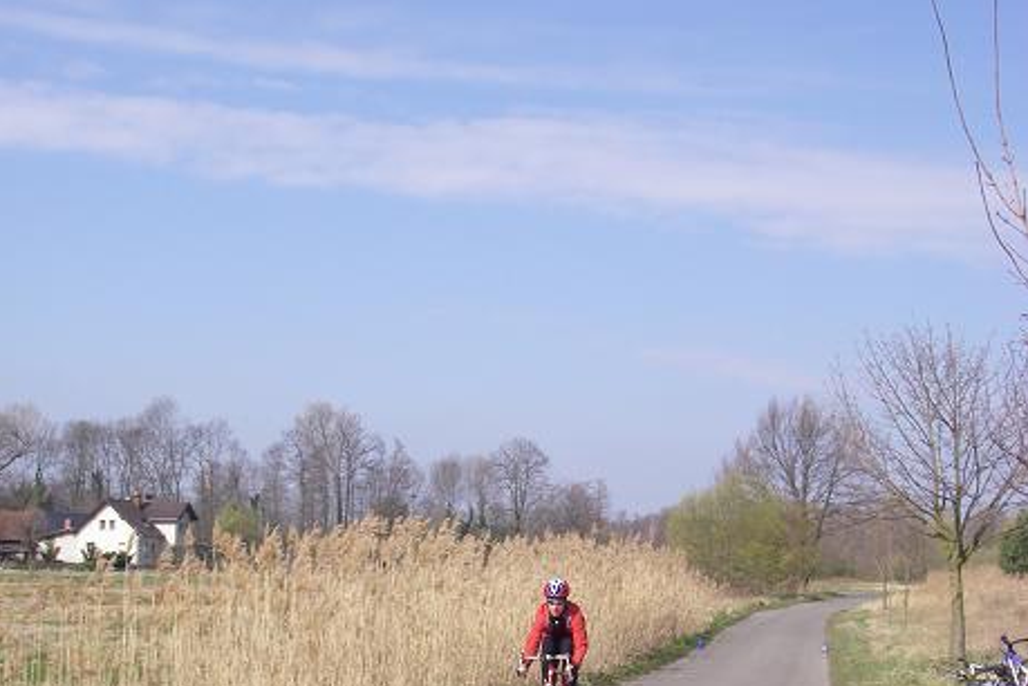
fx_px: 1513
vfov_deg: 25.0
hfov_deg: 37.5
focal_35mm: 53
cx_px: 514
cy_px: 564
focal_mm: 6.3
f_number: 6.6
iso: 64
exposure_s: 1/200
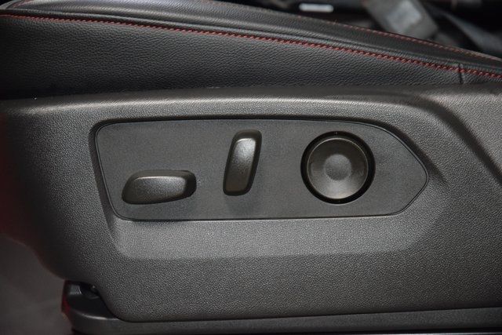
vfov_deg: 13.0
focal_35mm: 105
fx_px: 1464
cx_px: 251
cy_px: 168
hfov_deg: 19.5
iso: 2200
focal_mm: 70
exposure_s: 1/50
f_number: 4.5
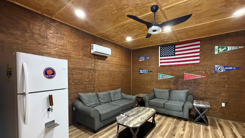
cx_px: 127
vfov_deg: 66.7
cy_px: 80
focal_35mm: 16
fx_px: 104
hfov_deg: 99.3
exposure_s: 1/60
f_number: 2.2
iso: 640
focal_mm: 2.22
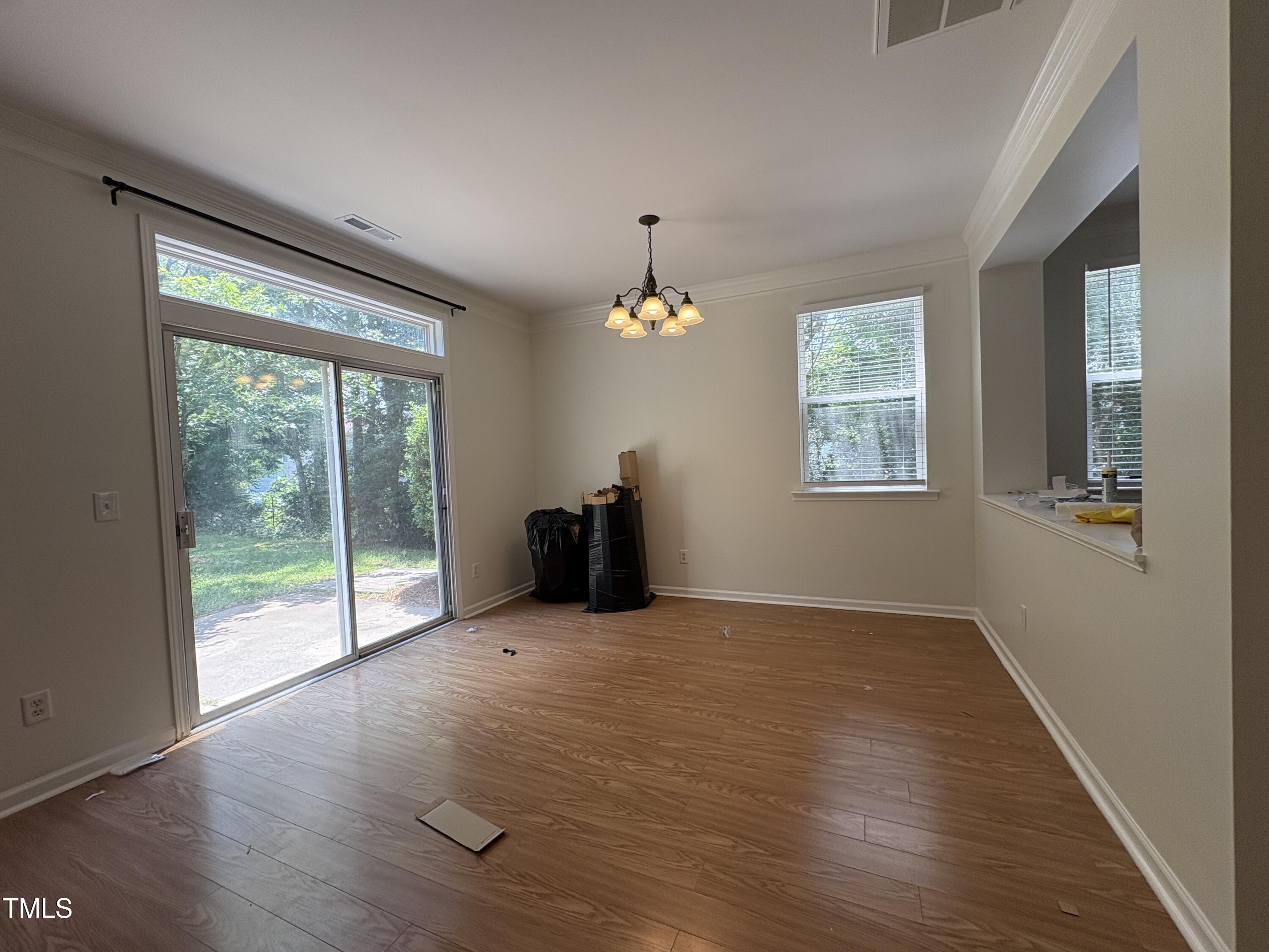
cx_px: 634
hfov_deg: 102.1
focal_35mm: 14
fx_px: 513
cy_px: 476
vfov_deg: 85.7
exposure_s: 1/126
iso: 64
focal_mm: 2.22
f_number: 2.2
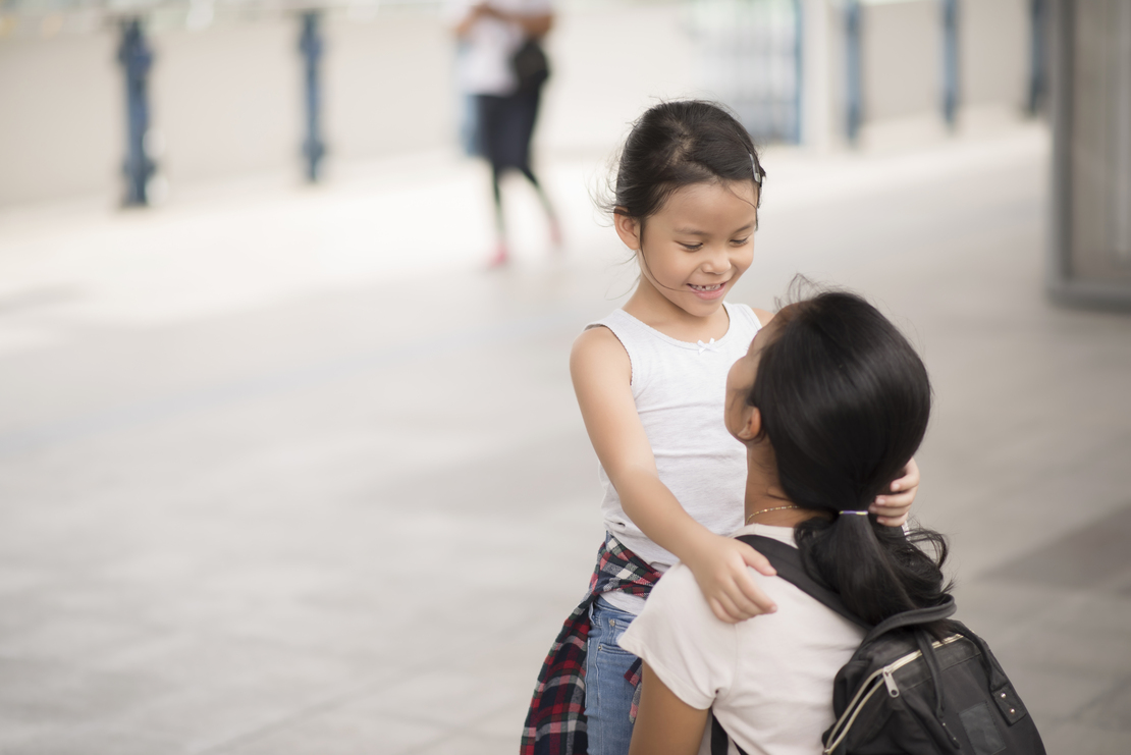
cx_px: 566
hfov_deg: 23.9
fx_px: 2671
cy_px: 378
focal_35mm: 85
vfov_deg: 16.1
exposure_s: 1/1250
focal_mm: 85
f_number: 1.8
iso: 200
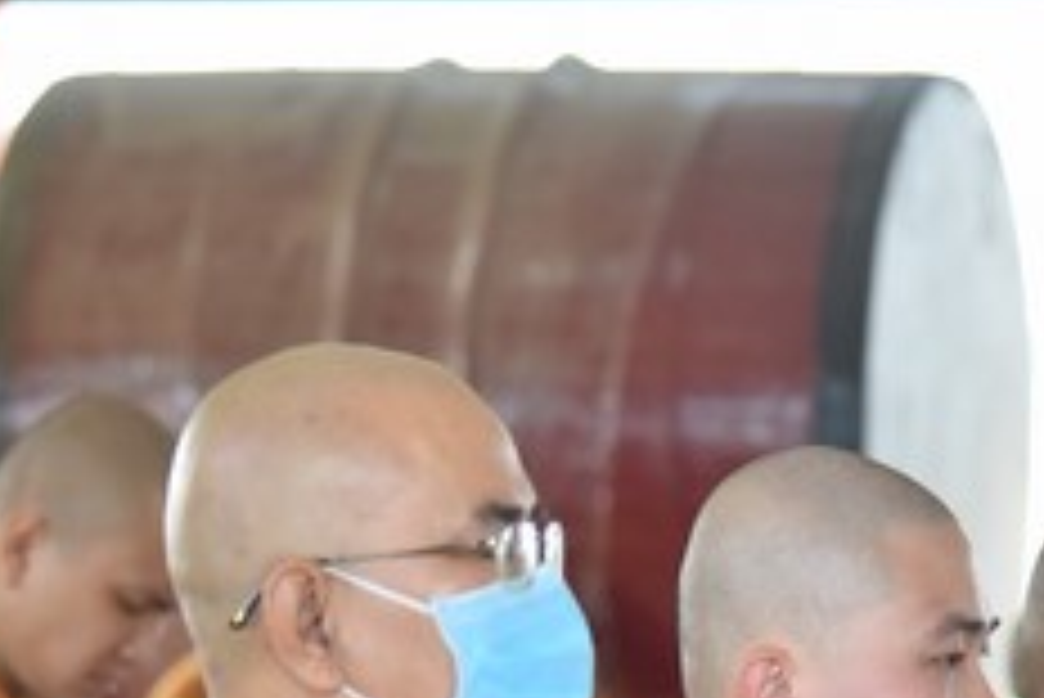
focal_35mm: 308
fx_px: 8937
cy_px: 883
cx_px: 680
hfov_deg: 6.7
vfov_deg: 4.5
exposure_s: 1/160
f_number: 4.5
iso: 640
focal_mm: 110
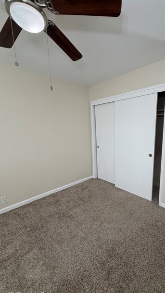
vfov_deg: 99.4
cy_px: 150
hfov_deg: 65.5
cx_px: 108
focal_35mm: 16
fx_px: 124
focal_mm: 2.22
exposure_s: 1/120
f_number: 2.2
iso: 50
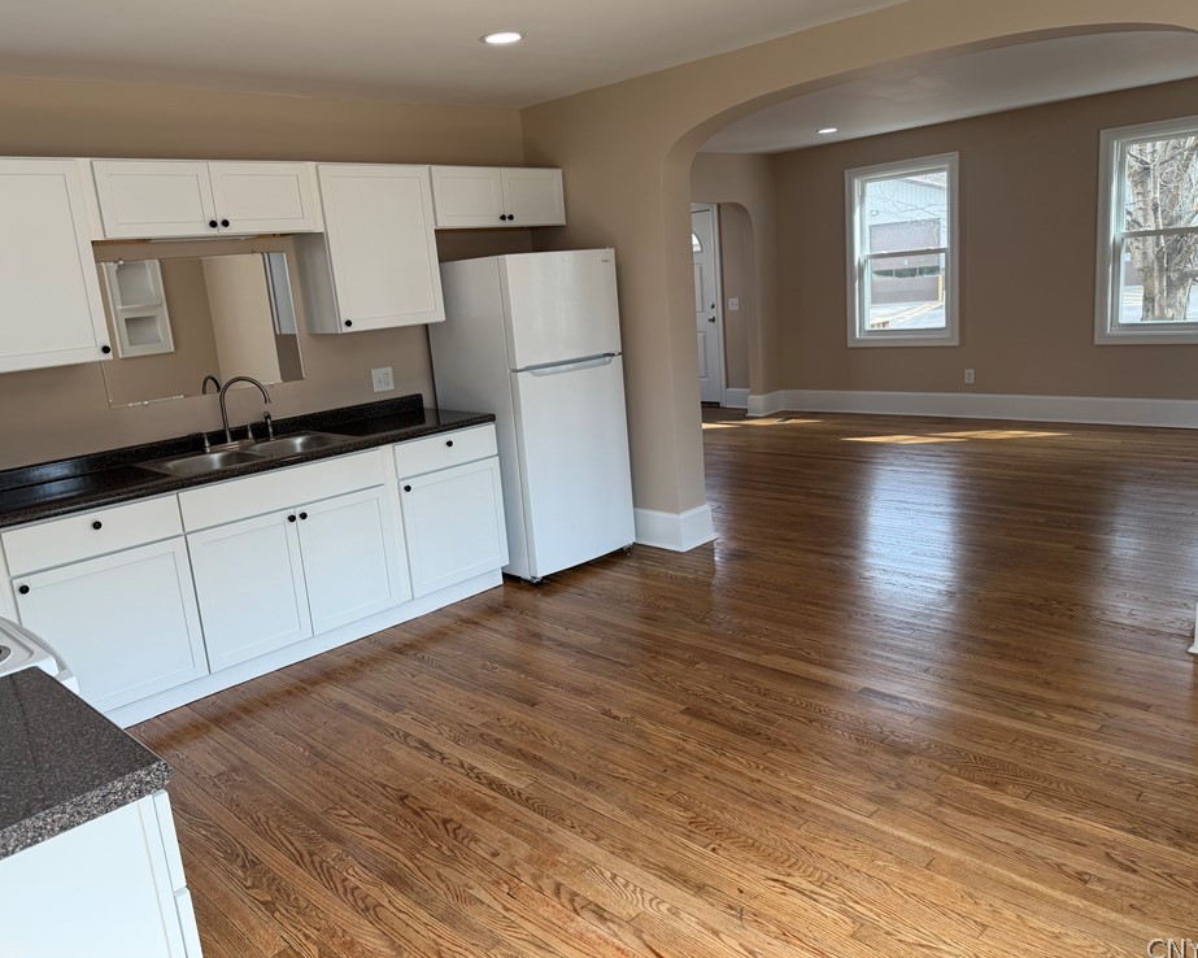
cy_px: 473
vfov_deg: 54.9
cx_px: 571
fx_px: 922
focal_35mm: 26
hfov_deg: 66.0
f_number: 1.78
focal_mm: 6.76
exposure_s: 1/264
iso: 80
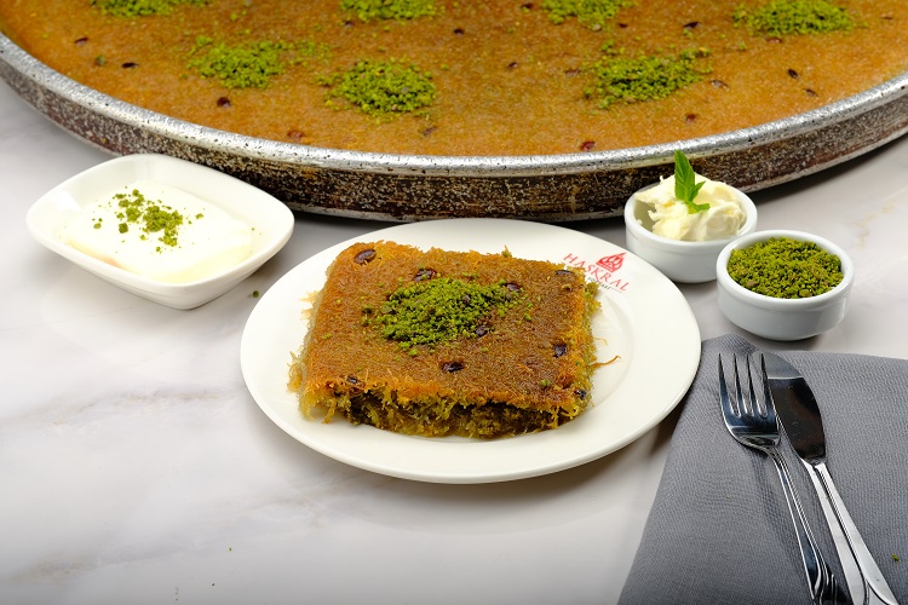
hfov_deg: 24.2
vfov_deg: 16.3
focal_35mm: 84
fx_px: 2119
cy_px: 302
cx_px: 454
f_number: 9
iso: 200
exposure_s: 1/250
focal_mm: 56
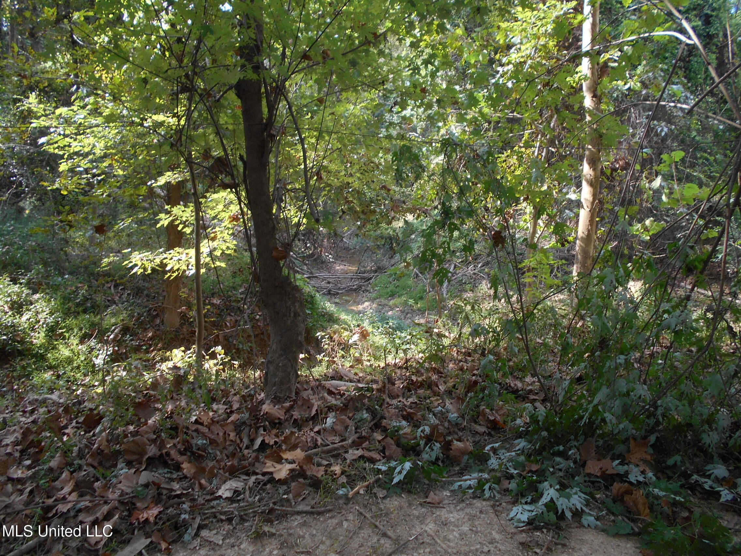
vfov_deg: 53.1
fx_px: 557
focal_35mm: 26
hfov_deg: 67.3
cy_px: 278
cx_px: 370
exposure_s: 1/80
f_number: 3.2
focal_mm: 4.6
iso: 80
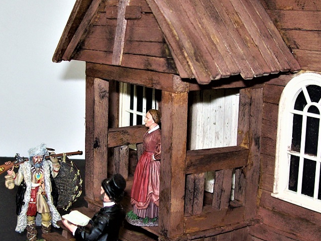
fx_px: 594
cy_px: 131
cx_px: 159
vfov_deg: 22.9
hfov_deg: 30.3
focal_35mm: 64
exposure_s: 1/64
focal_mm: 6
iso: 80
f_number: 2.7
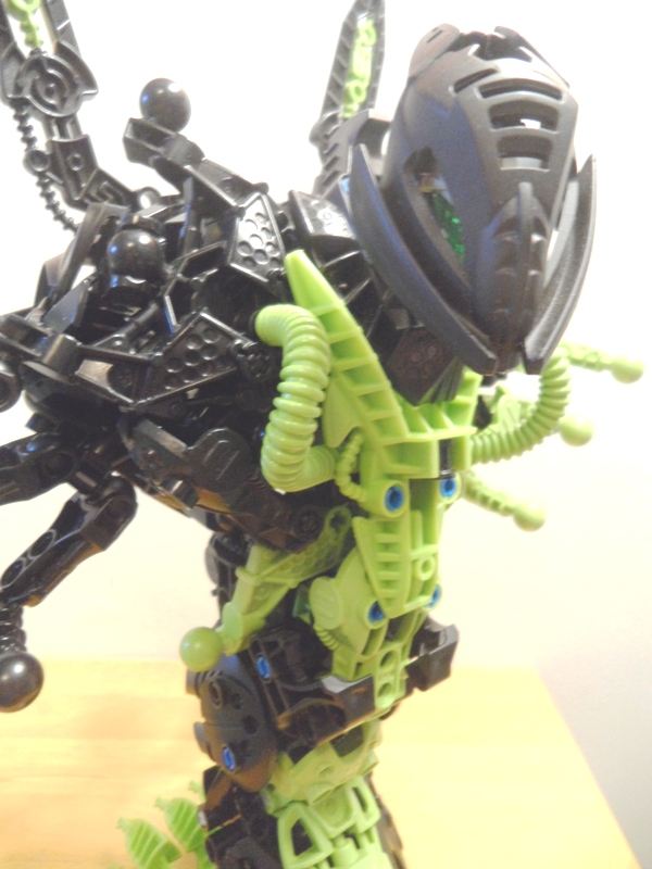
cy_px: 434
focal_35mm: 24
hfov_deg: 56.8
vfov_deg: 71.6
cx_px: 326
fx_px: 603
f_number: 2.9
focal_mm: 4.1
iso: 400
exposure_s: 1/6
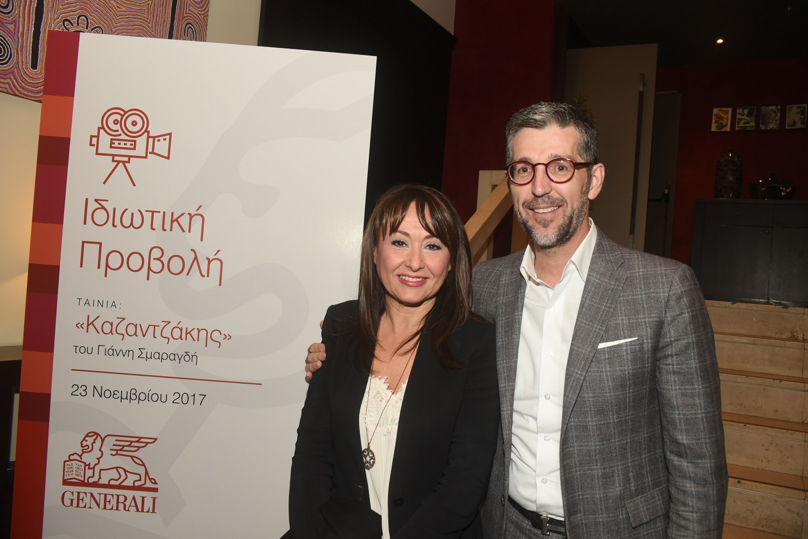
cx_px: 404
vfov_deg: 42.3
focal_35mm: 31
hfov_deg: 60.3
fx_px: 696
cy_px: 270
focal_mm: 31
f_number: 7.1
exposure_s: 1/60
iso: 1600
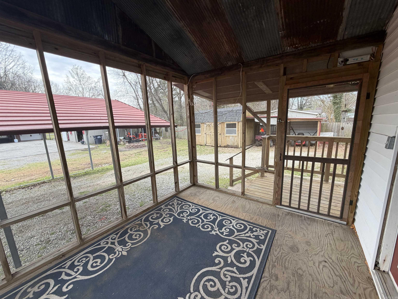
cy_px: 150
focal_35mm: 14
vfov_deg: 85.7
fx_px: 161
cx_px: 199
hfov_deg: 102.1
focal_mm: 2.22
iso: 64
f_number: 2.2
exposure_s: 1/160
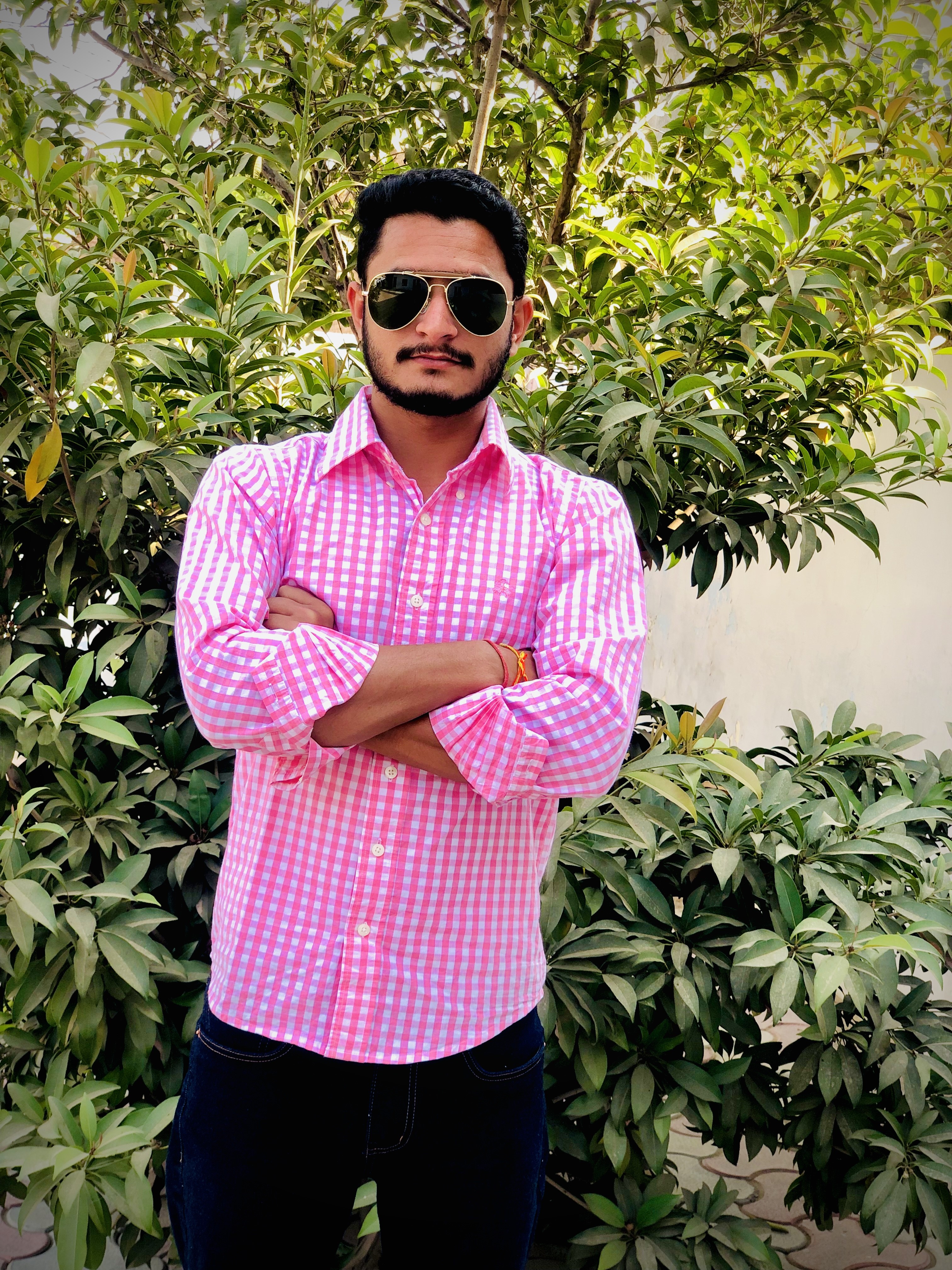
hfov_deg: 28.0
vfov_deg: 36.8
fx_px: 1907
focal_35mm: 52
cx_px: 476
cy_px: 635
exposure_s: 1/120
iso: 16
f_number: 2.4
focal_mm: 6
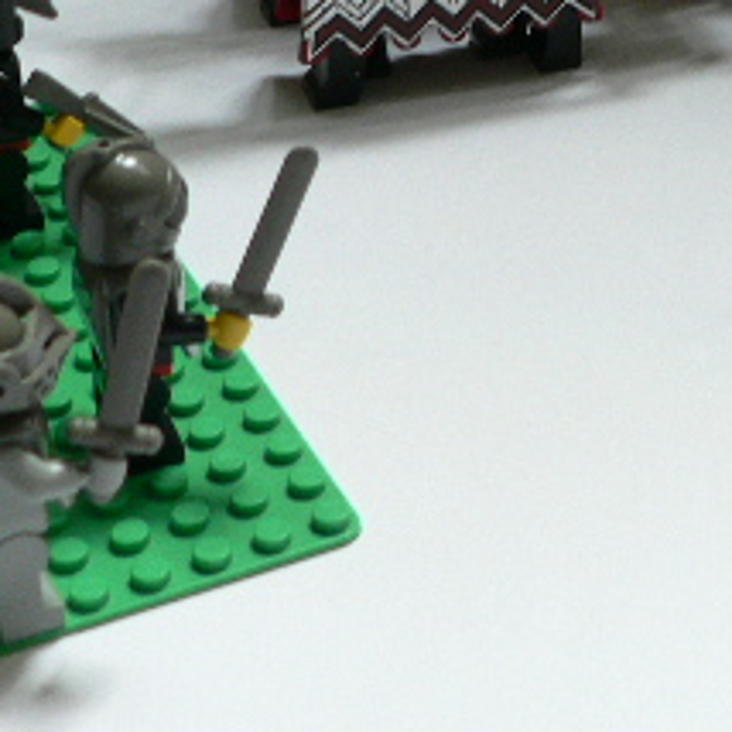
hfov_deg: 17.8
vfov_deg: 17.7
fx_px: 2273
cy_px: -55
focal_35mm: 95
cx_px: 770
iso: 100
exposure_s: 1/25
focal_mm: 6
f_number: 2.8
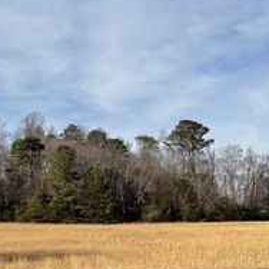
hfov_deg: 27.0
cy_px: 190
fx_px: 536
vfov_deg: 27.9
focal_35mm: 61
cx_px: 252
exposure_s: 1/3831
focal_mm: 5.96
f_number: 1.6
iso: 50
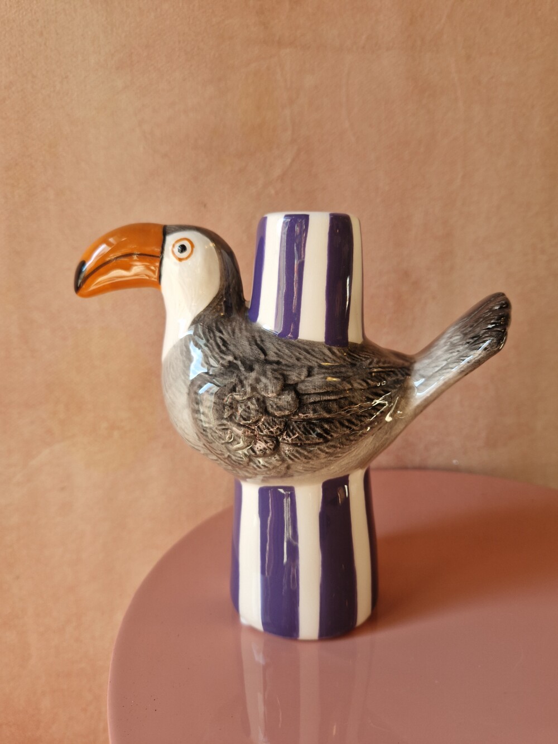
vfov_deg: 73.9
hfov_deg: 58.9
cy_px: 372
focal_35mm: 23
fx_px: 494
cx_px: 279
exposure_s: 1/351
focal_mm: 5.4
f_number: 1.8
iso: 50
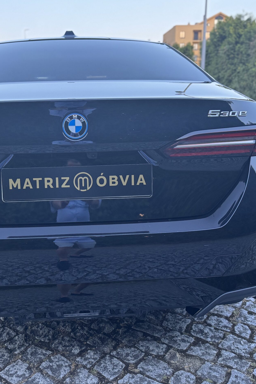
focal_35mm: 34
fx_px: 363
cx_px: 84
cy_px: 192
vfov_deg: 55.8
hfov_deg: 38.4
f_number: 1.78
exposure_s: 1/112
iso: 200
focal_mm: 6.76
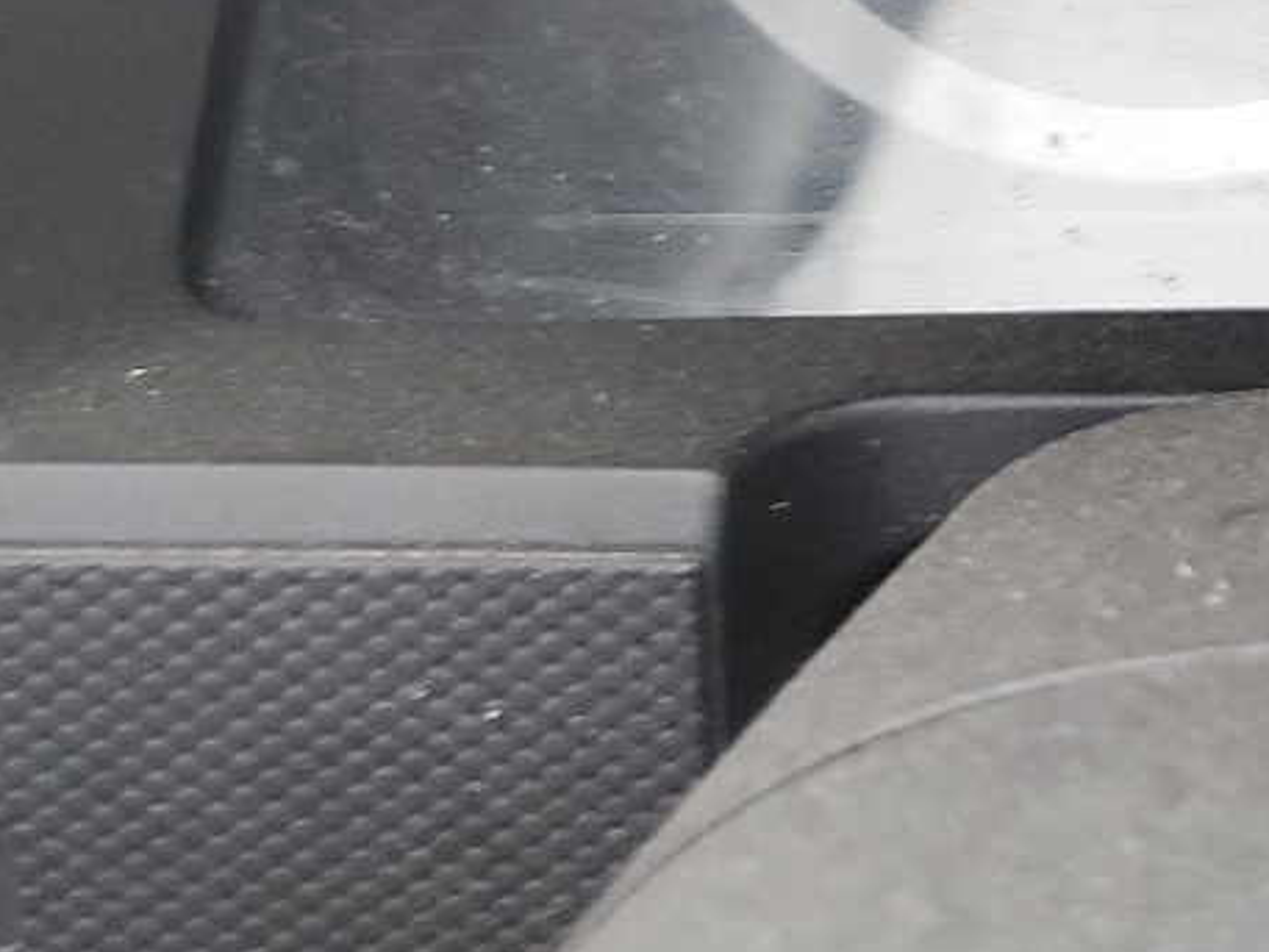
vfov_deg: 14.7
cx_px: 2035
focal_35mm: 91
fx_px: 3337
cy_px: -611
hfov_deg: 18.4
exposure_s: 1/60.2
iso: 74
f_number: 1.5
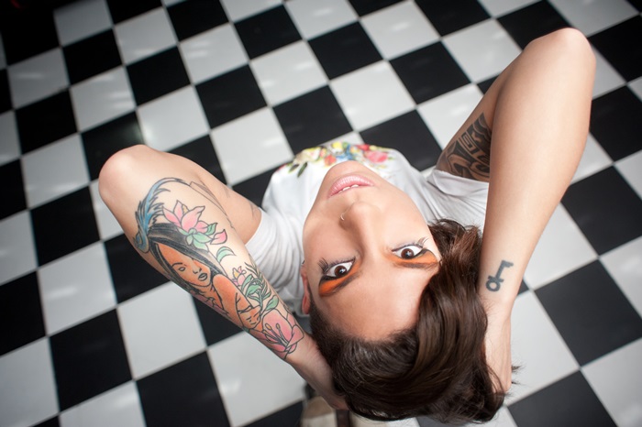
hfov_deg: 84.0
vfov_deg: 61.9
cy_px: 214
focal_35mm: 20
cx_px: 321
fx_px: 356
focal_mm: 20
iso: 1250
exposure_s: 1/125
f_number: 2.8
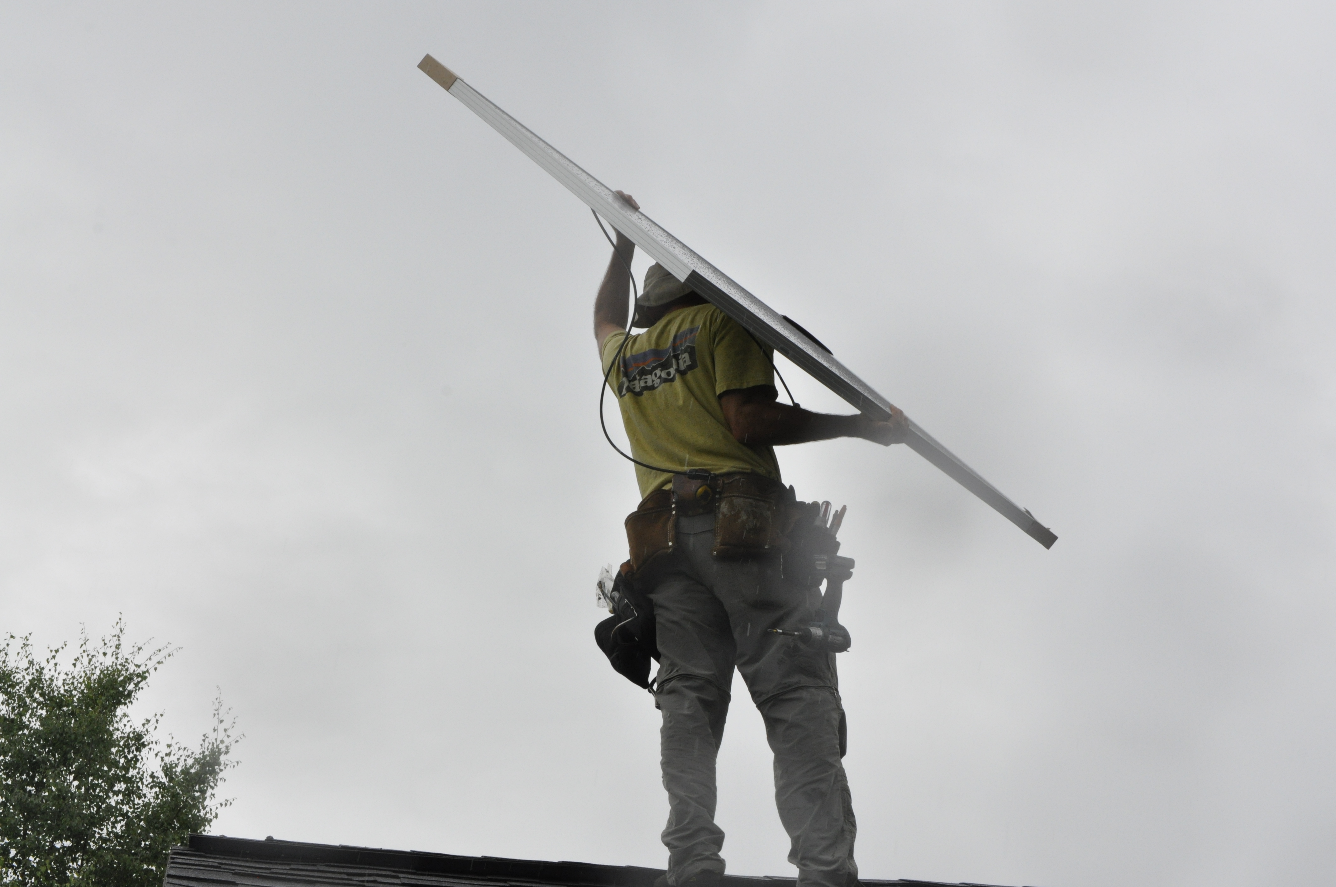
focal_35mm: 82
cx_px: 668
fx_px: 3058
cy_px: 444
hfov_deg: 24.6
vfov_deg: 16.5
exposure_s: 1/320
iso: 800
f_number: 18
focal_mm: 55
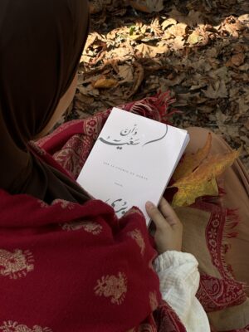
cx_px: 124
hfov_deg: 19.1
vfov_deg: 25.3
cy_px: 166
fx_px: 739
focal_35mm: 77
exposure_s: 1/99
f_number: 2.8
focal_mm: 9
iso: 32
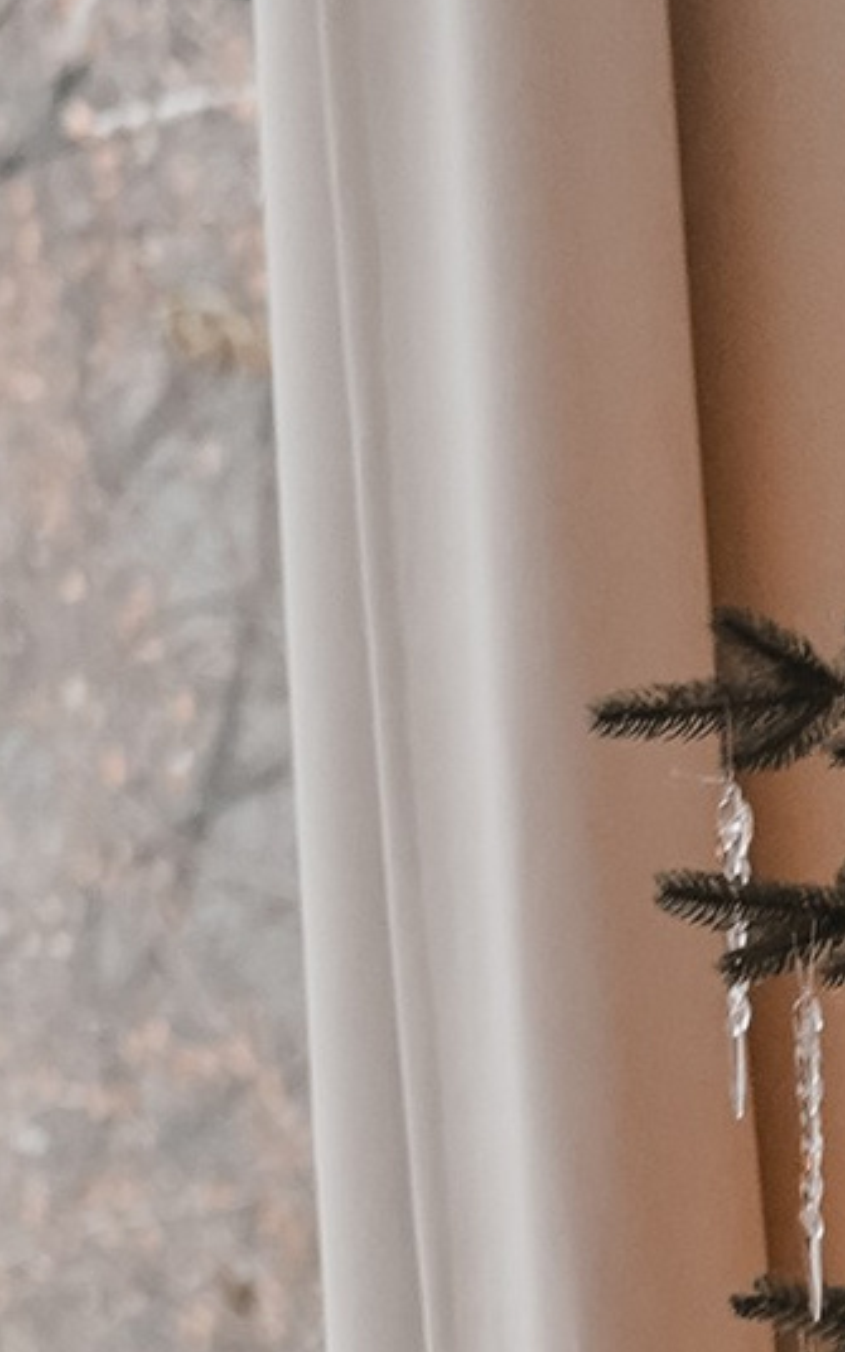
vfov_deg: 6.9
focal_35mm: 292
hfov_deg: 4.2
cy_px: 2724
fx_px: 10759
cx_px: 3198
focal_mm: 40
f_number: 4
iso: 1250
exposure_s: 1/160
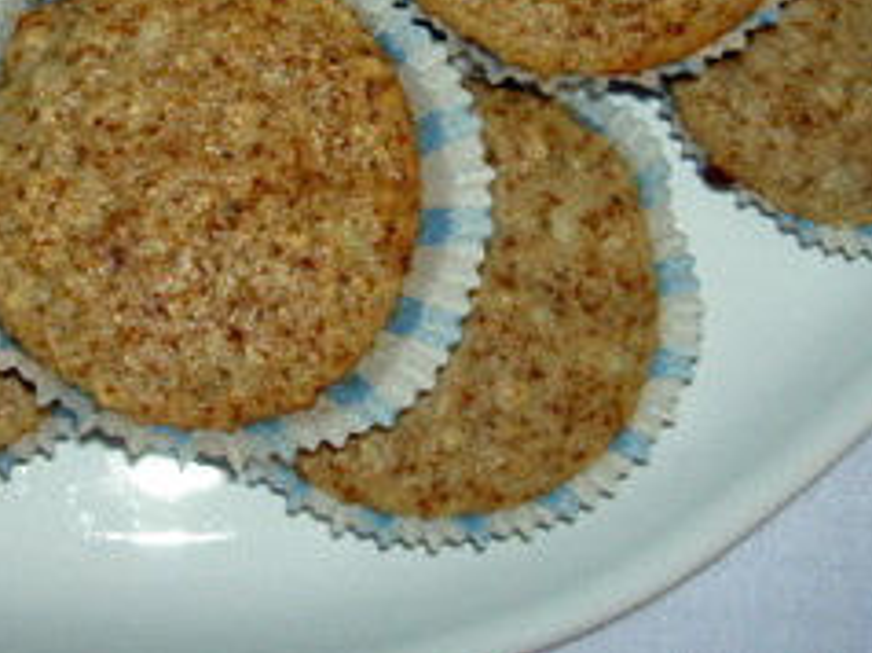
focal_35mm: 82
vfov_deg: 17.8
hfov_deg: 23.5
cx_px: 176
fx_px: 2064
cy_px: 105
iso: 200
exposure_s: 1/60
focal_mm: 8
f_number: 2.8
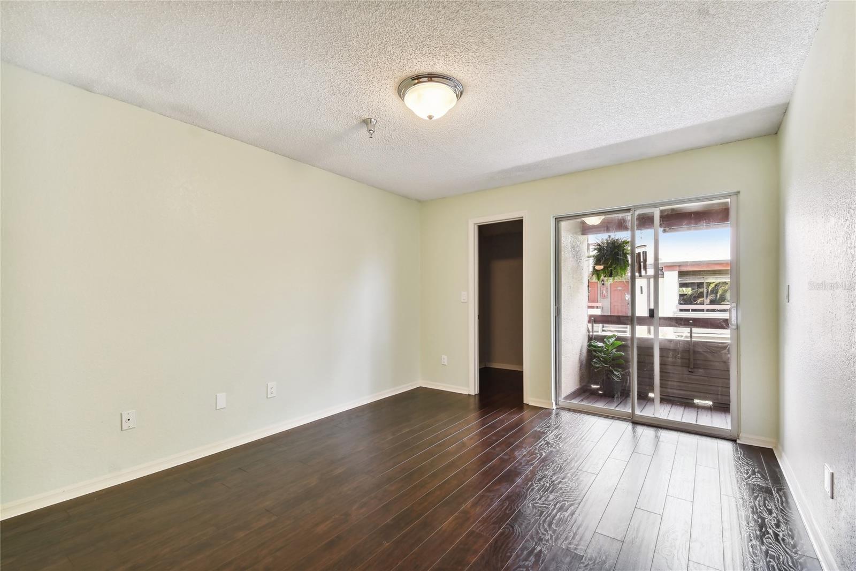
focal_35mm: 15
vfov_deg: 77.3
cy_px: 286
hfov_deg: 100.4
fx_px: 357
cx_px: 428
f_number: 7.1
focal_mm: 10
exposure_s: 1/8
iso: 100
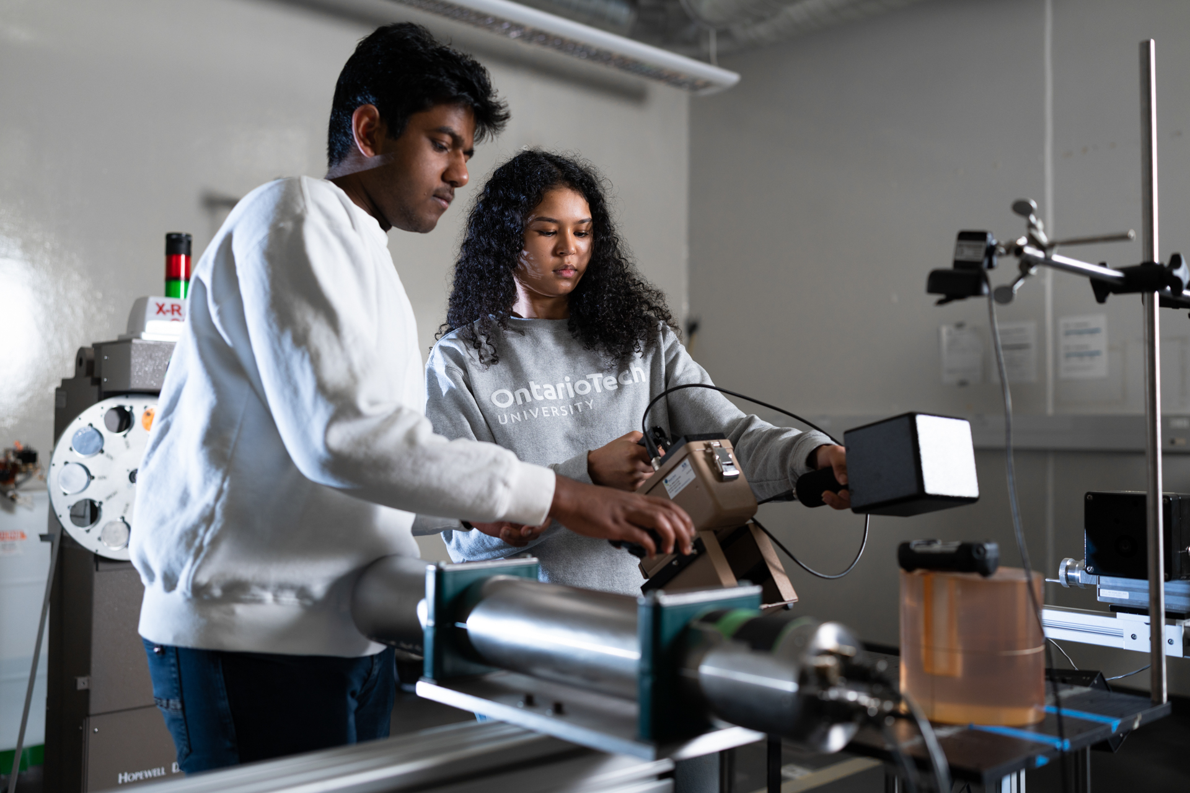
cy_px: 396
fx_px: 1157
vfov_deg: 37.9
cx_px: 595
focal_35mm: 35
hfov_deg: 54.4
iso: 320
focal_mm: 35
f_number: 2
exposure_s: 1/125
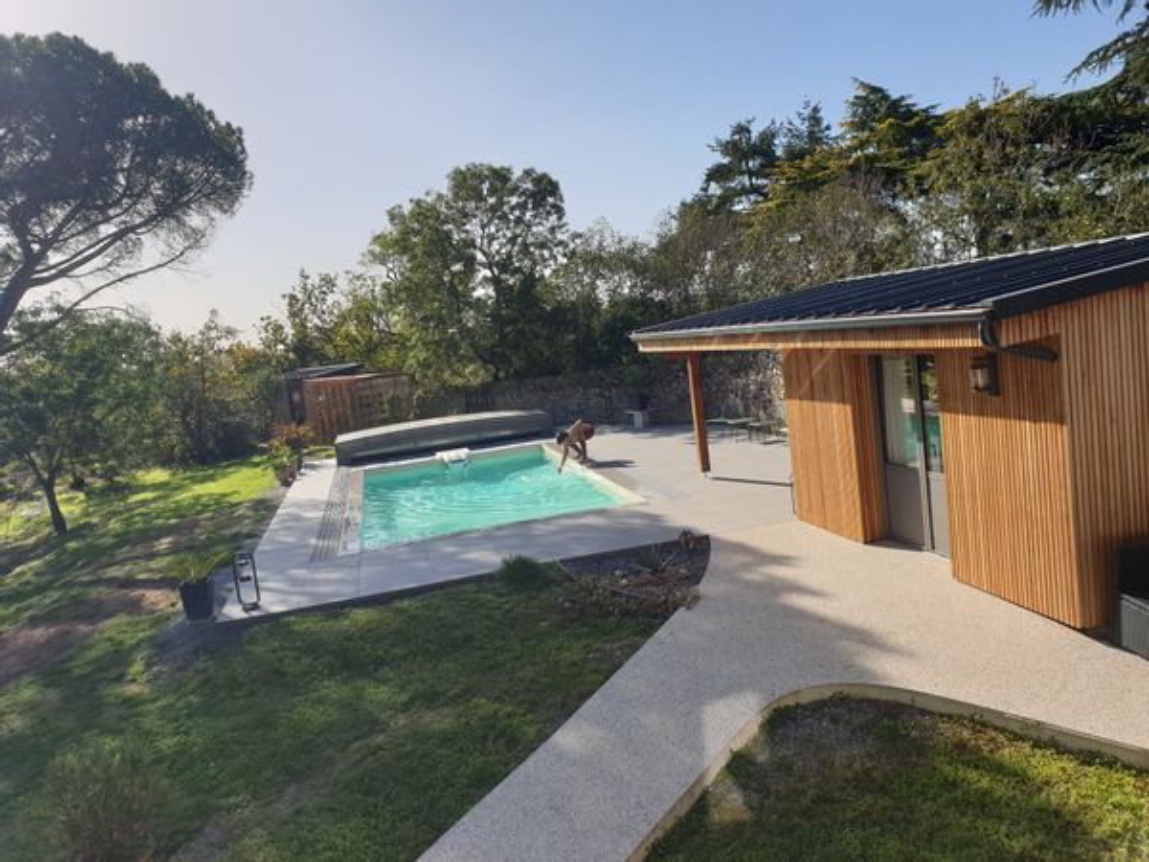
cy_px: 431
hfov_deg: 67.3
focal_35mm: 26
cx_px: 574
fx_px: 863
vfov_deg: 53.1
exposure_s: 1/1916
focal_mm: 4.3
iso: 50
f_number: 2.4
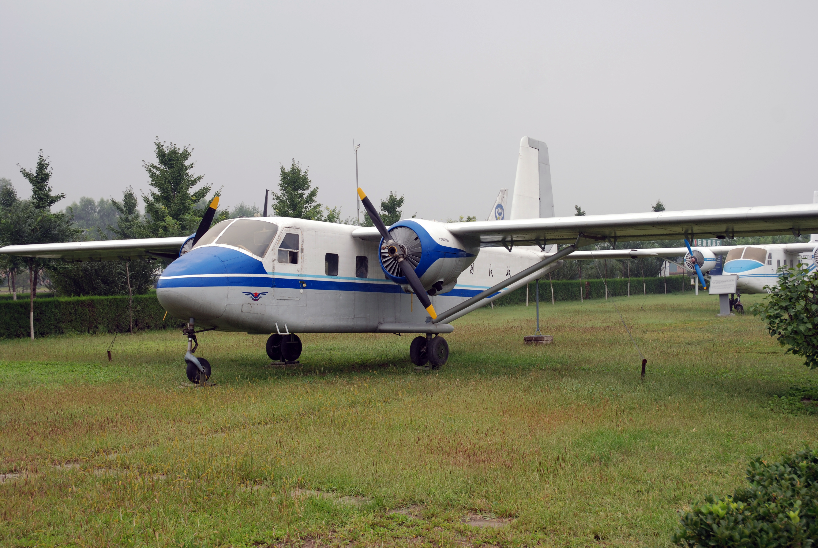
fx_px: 1160
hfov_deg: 38.8
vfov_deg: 26.6
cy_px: 274
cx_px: 409
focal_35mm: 51
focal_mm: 34
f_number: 6.3
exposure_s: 1/160
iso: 100
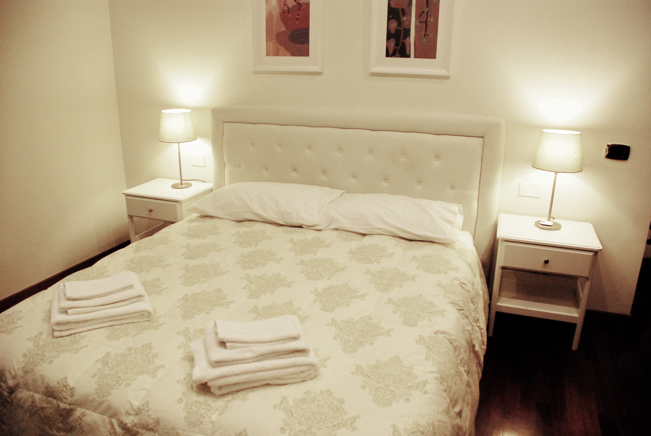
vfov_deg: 48.0
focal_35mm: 27
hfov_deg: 67.3
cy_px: 218
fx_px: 489
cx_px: 326
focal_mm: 18
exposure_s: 1/100
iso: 800
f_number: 3.5
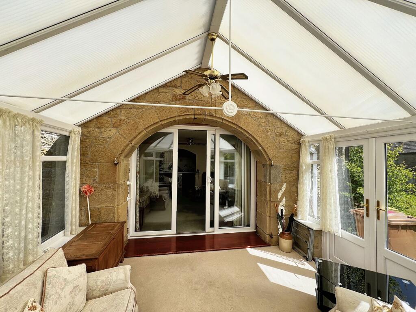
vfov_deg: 89.9
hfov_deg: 106.2
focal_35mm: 13
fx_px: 156
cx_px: 208
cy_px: 156
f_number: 1.8
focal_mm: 1.6
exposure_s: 1/528
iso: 32
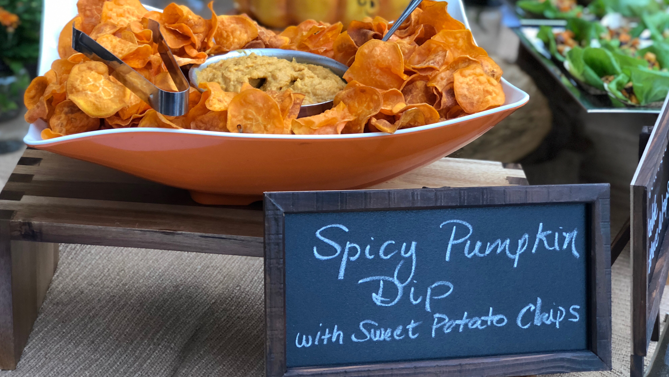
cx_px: 334
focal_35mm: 63
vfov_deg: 19.1
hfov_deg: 33.3
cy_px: 139
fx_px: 1118
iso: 100
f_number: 2.8
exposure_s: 1/30
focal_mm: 6.6
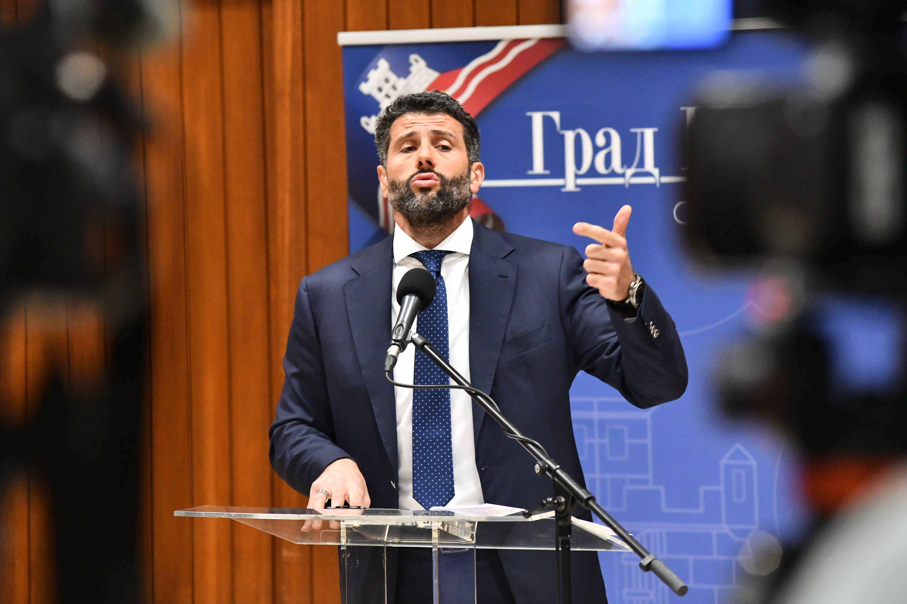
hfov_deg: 15.2
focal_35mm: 135
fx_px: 3401
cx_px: 454
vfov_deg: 10.2
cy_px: 302
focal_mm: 135
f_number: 5
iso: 4000
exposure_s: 1/250
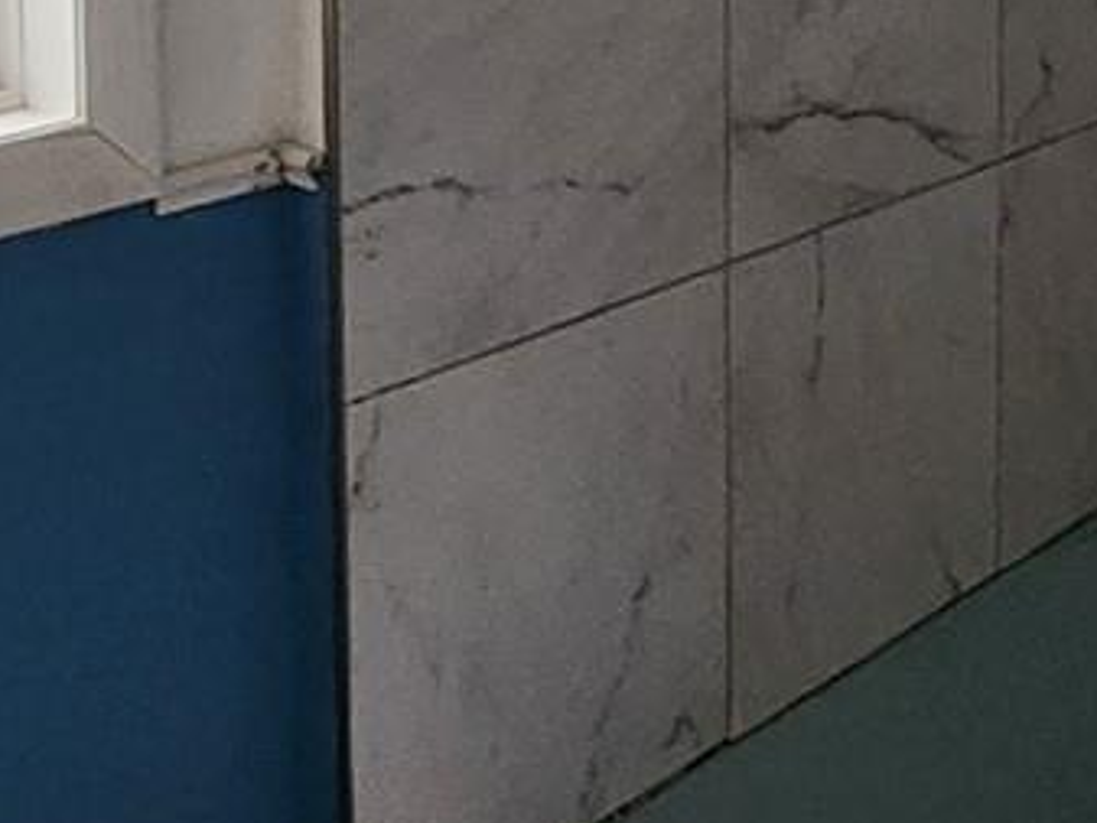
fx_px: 2504
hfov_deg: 24.4
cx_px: 853
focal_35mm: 79
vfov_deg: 17.6
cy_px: -221
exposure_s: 1/24
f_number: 2.2
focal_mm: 2.2
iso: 640
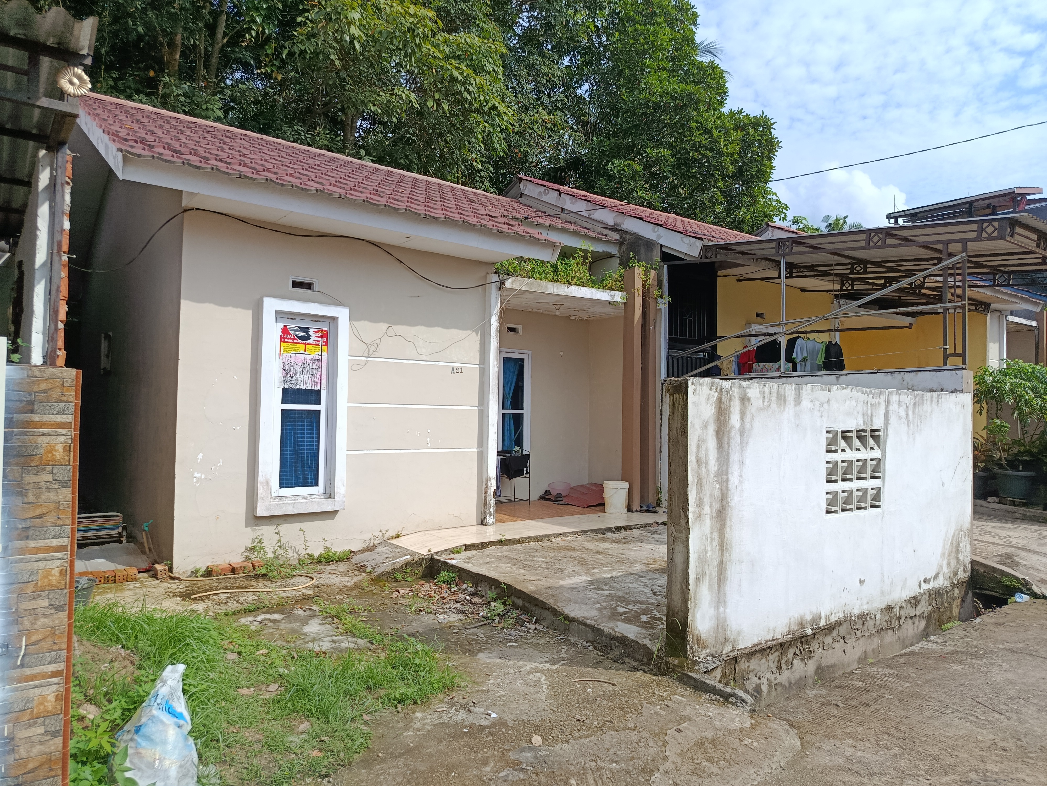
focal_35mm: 24
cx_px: 524
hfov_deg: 71.6
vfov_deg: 56.8
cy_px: 393
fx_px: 726
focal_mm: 5.24
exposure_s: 1/594
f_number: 1.7
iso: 50
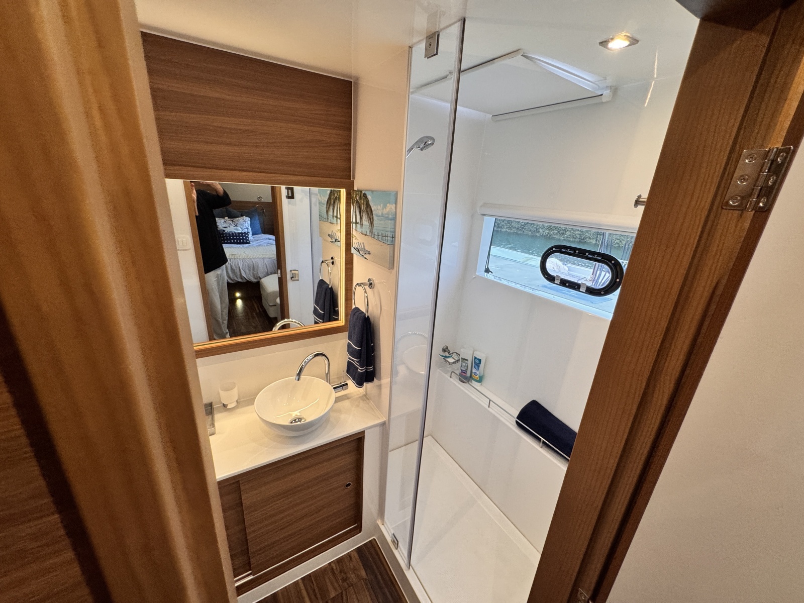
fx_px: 325
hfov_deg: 102.1
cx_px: 402
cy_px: 302
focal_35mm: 14
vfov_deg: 85.7
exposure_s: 1/99
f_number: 2.2
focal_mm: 2.22
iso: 200
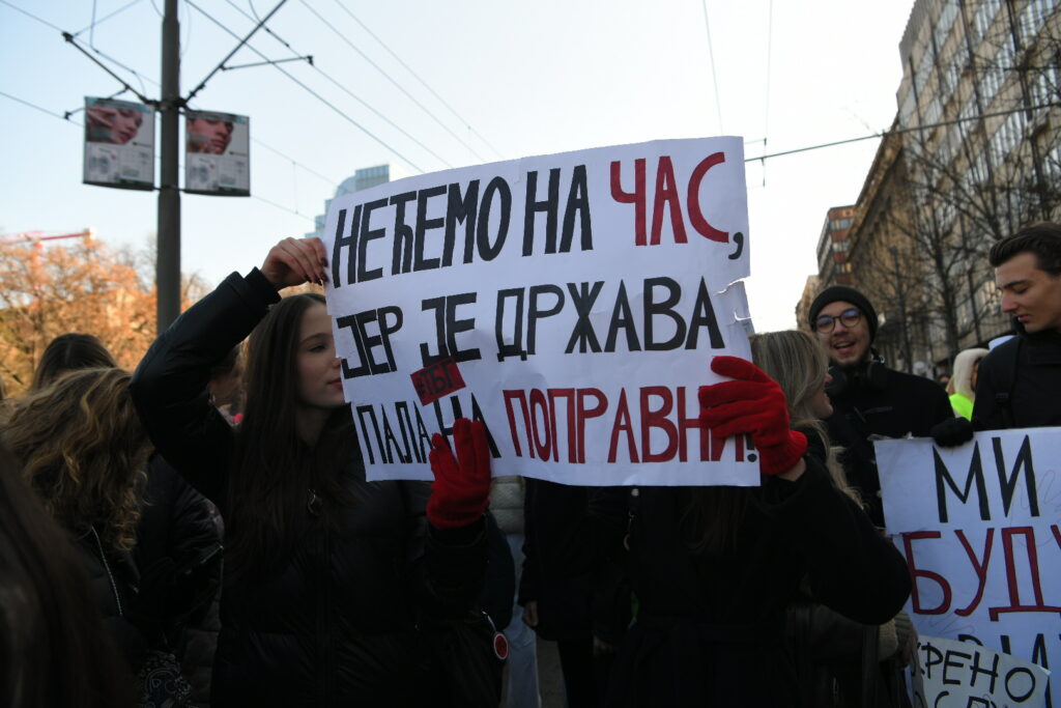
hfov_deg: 67.4
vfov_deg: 47.9
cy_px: 354
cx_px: 530
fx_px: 796
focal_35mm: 27
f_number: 5
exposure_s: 1/400
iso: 200
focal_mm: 27
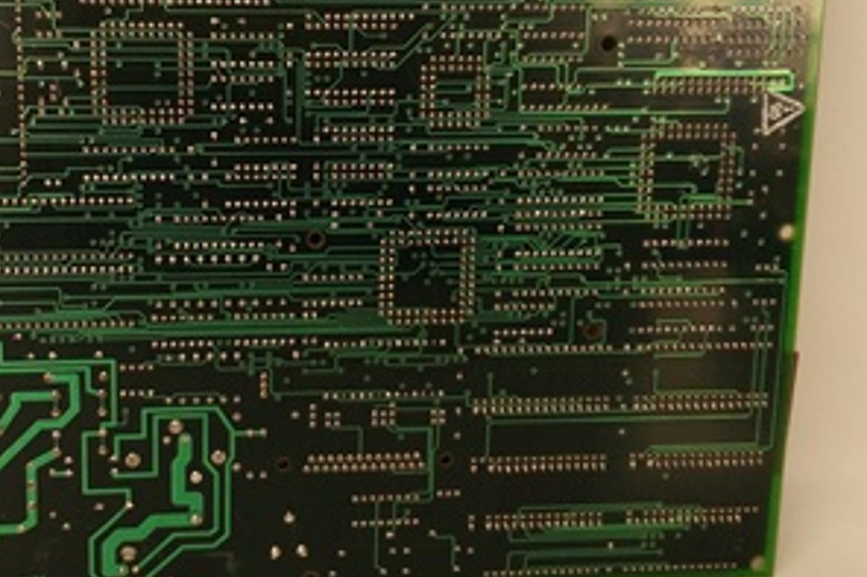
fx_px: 1372
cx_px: 296
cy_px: 214
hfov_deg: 34.8
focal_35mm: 57
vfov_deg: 23.7
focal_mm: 3.79
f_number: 2
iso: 157
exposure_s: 1/33
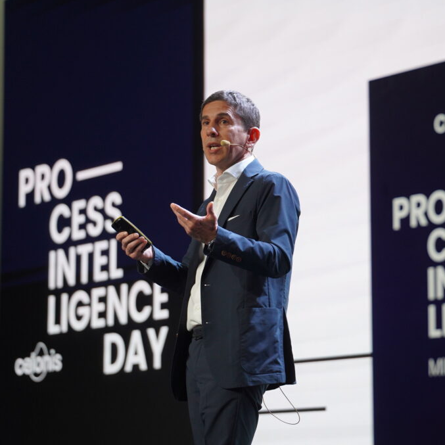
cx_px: 294
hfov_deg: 13.3
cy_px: 222
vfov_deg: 13.3
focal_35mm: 131
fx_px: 1905
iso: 1600
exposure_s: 1/400
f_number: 2.8
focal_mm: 102
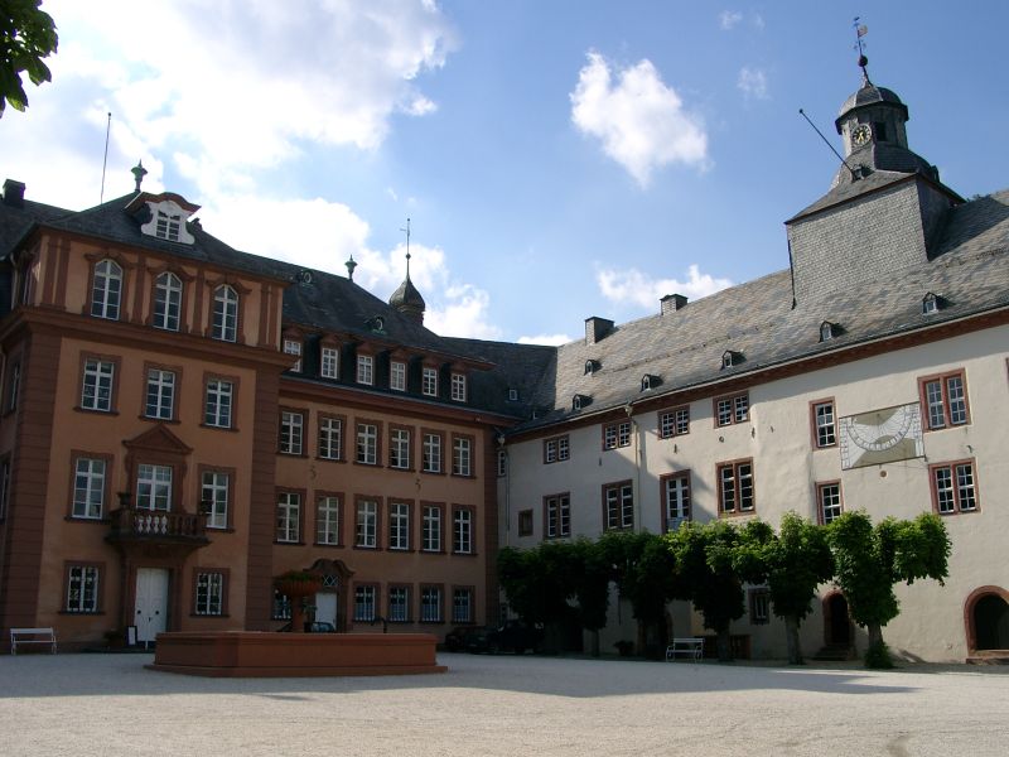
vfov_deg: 41.8
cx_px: 504
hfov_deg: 54.0
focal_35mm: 34
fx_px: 991
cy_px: 378
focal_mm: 7.13
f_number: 4
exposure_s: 1/912
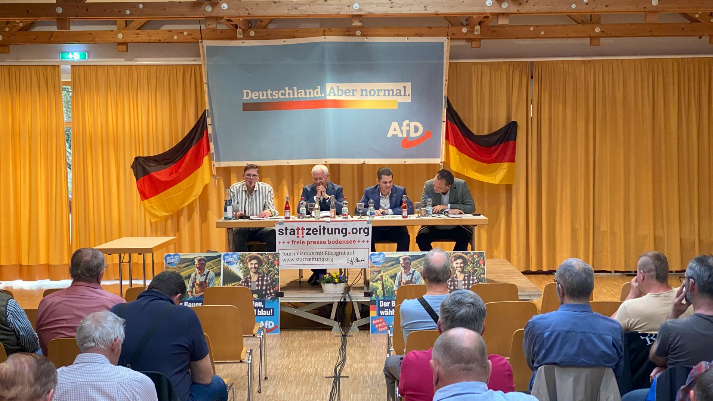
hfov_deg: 36.6
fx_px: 1078
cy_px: 208
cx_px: 357
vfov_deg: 21.1
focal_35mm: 57
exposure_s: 1/50
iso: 320
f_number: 2
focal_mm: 6
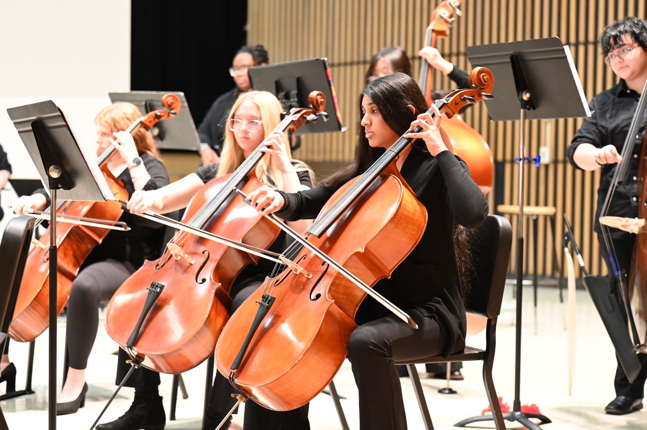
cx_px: 324
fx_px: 1311
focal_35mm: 73
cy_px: 215
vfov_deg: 18.6
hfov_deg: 27.7
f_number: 2.8
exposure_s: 1/60
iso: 4000
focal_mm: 73
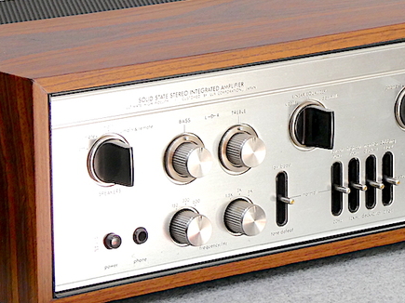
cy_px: 140
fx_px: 2971
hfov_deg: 7.8
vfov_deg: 5.8
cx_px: 211
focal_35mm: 254
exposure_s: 1/30
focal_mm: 20.6
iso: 200
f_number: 5.1
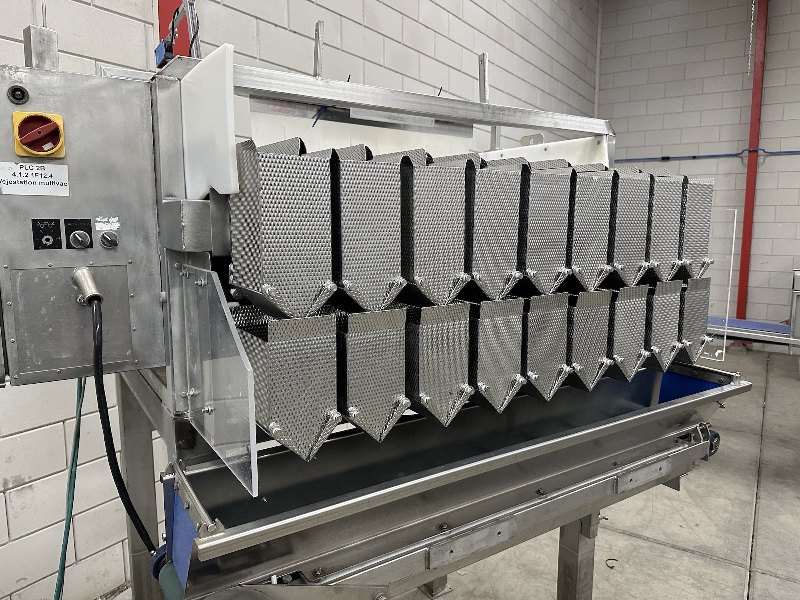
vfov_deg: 56.8
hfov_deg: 71.6
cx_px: 400
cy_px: 300
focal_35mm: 24
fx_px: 555
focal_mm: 6.86
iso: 320
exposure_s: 1/50
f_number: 1.78
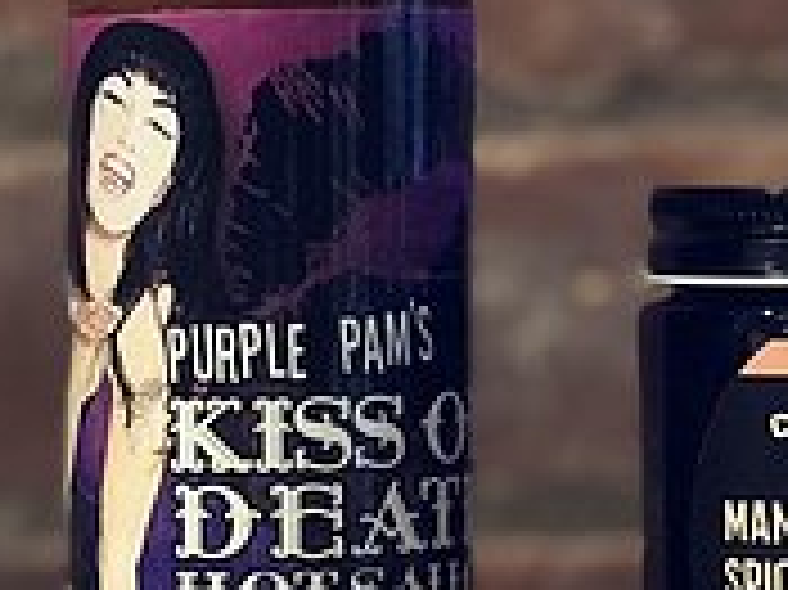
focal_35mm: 223
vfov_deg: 6.6
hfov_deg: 8.8
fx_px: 5073
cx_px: -68
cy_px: 110
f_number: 2.4
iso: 160
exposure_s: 1/11
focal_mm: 6
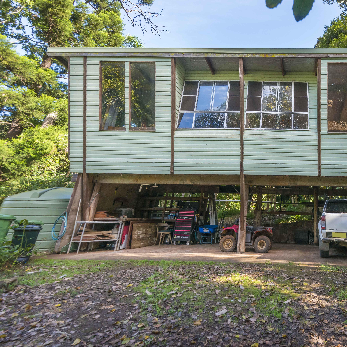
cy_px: 174
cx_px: 249
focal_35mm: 21
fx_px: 238
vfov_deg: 72.1
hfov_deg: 68.6
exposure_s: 1/200
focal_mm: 16
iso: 800
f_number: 8
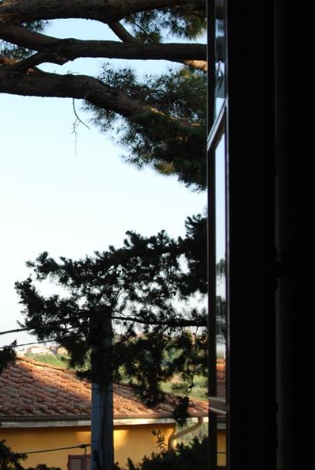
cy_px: 212
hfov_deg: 13.3
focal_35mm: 103
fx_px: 1347
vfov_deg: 19.8
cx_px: 73
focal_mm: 34
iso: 100
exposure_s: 1/125
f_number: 5.6
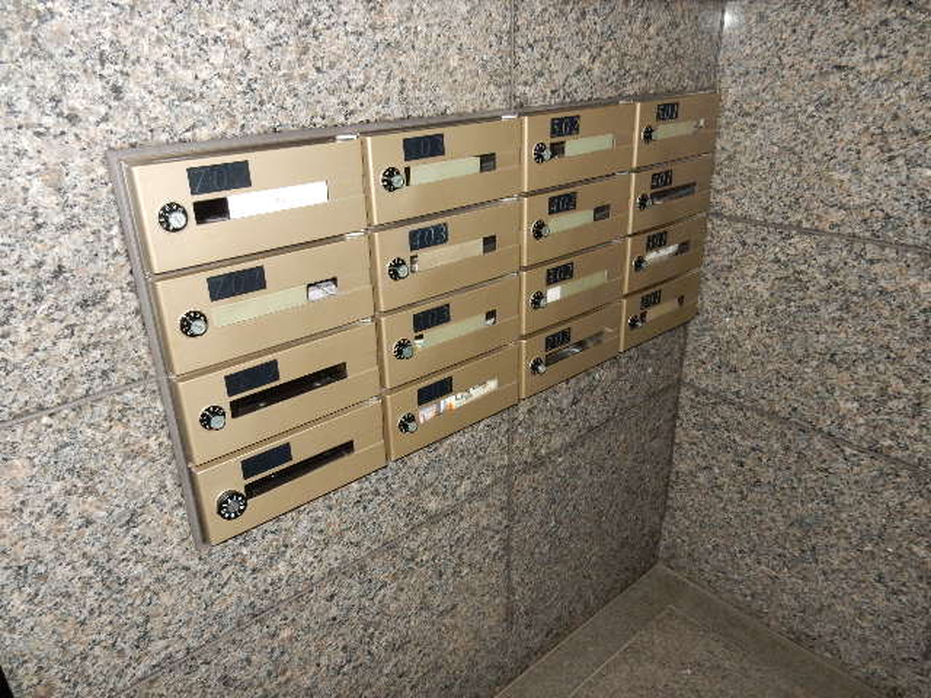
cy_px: 349
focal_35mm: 25
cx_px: 466
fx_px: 672
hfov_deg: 69.4
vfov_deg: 54.9
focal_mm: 4.5
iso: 250
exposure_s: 1/30
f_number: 3.7
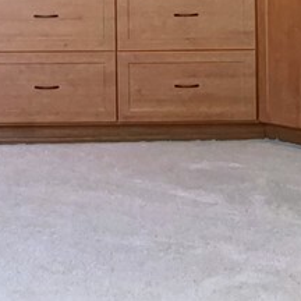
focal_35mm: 100
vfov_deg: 16.6
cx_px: 207
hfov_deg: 17.3
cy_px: -76
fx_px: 984
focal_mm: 10
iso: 3200
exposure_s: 1/8
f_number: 11
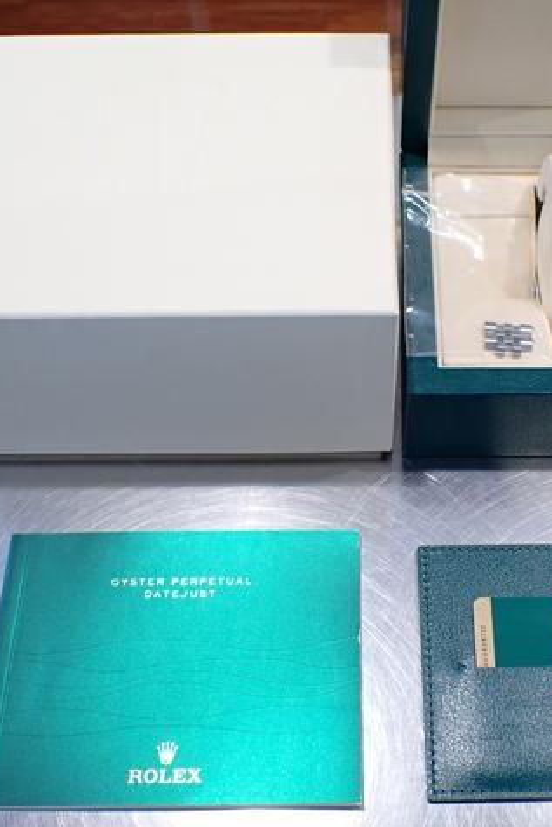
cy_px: 416
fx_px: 965
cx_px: 376
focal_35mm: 42
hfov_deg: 31.6
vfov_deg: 46.4
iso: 250
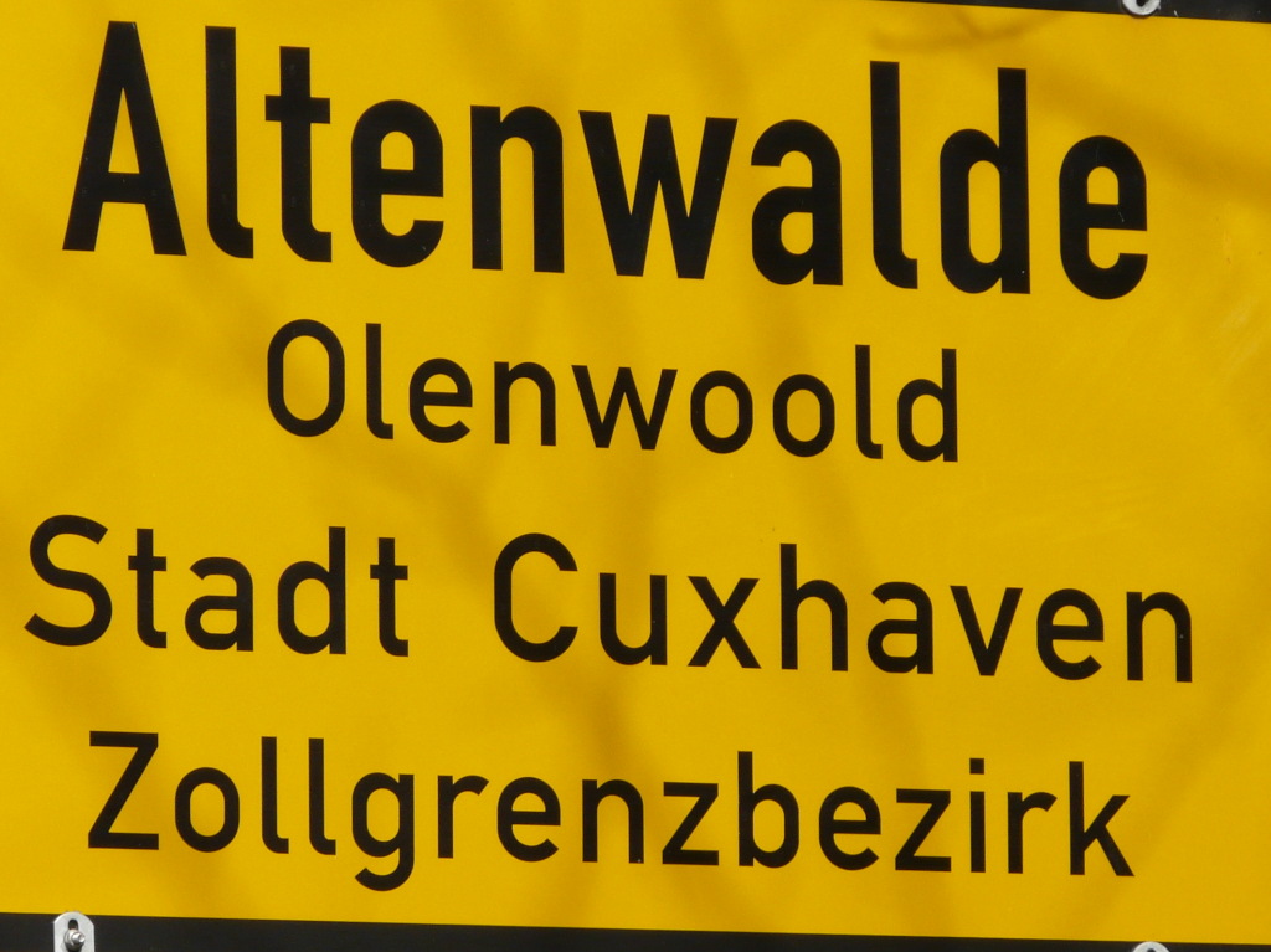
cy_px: 476
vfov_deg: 6.5
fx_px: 8331
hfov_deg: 8.7
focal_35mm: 227
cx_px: 636
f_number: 5.6
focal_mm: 37.2
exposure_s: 1/400
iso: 100
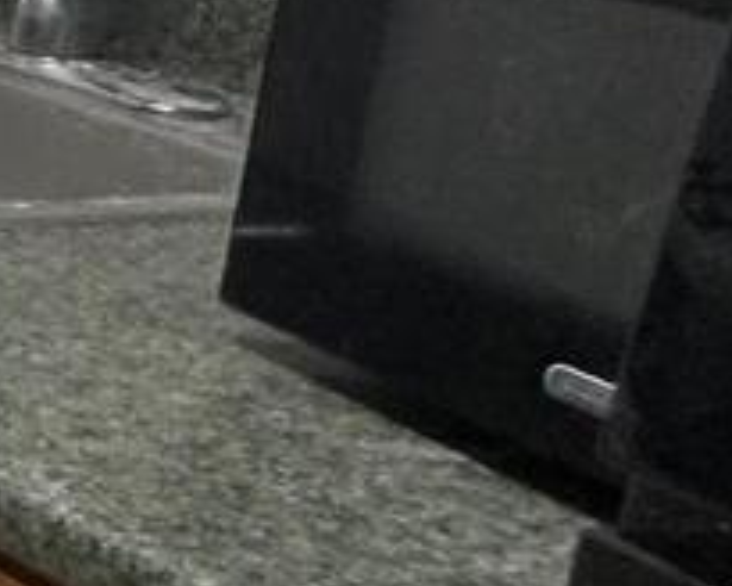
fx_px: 2080
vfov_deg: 15.9
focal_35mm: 96
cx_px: -1635
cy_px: 75
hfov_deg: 10.5
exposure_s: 1/120
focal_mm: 2.22
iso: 250
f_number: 2.2
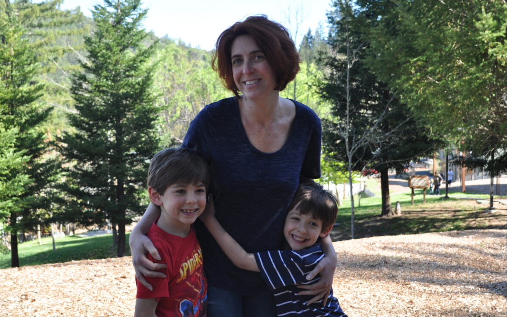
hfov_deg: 38.2
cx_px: 249
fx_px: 732
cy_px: 162
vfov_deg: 24.4
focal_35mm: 53
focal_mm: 34
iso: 200
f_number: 5.6
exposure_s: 1/125
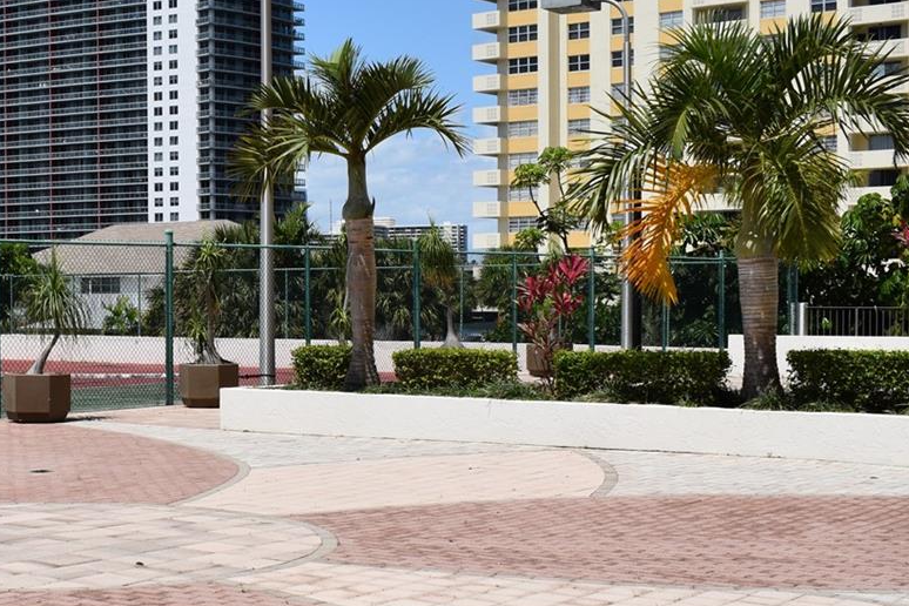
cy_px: 358
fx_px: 1565
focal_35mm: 62
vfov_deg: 21.9
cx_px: 121
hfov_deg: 31.1
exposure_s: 1/320
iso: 100
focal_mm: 20
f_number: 9
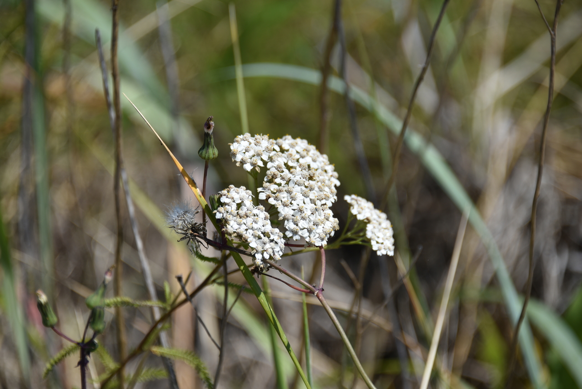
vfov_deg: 4.6
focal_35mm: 300
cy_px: 194
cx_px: 291
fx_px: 4851
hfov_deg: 6.9
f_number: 6.3
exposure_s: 1/640
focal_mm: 300
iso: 100
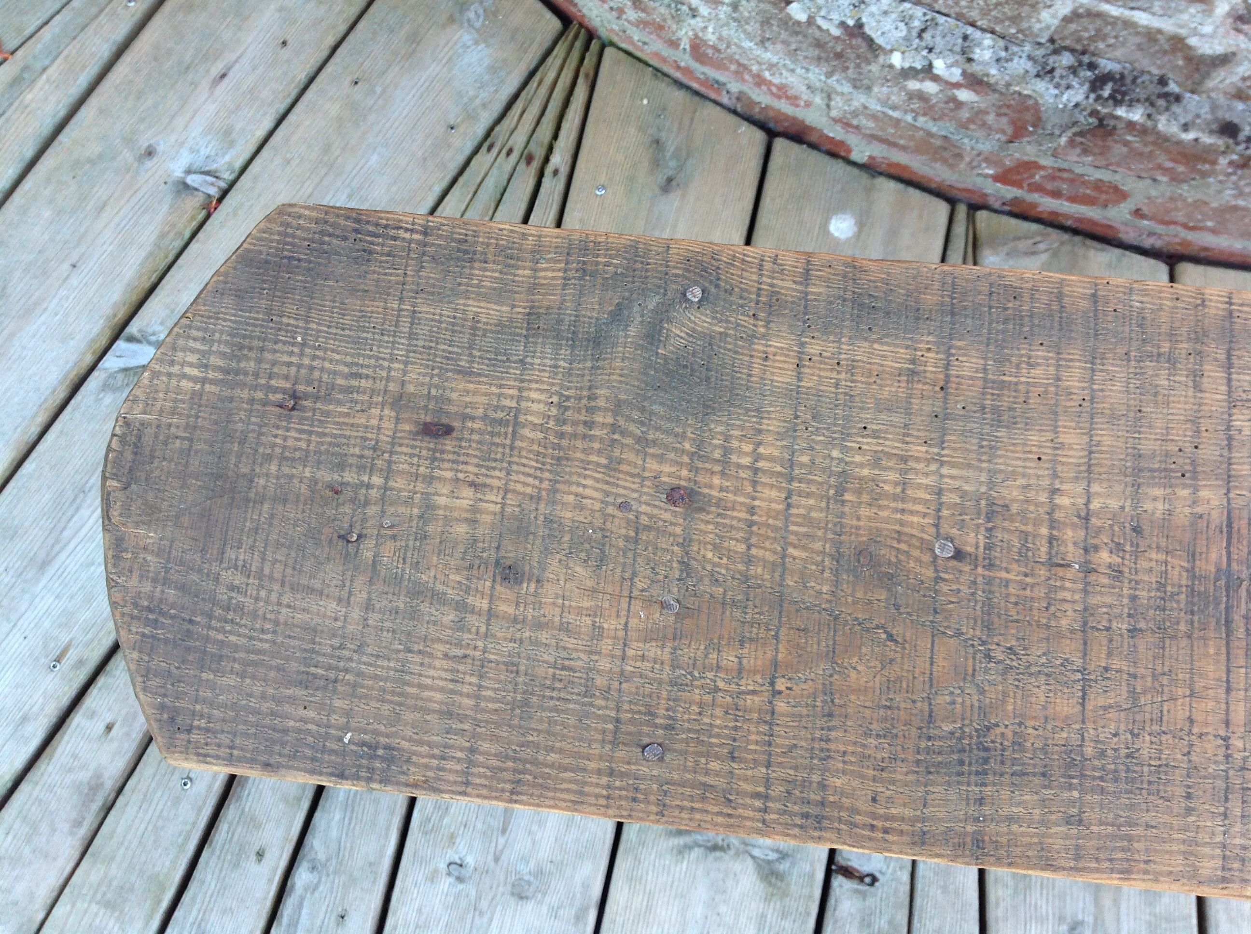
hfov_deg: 52.7
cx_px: 626
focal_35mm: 35
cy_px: 467
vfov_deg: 40.6
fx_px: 1263
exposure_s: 1/120
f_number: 2.4
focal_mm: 4.28
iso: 80
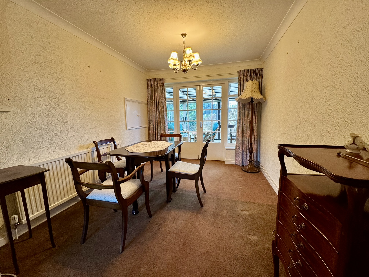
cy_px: 138
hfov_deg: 102.1
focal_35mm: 14
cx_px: 184
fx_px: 149
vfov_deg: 85.7
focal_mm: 2.22
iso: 200
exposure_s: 1/50
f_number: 2.2
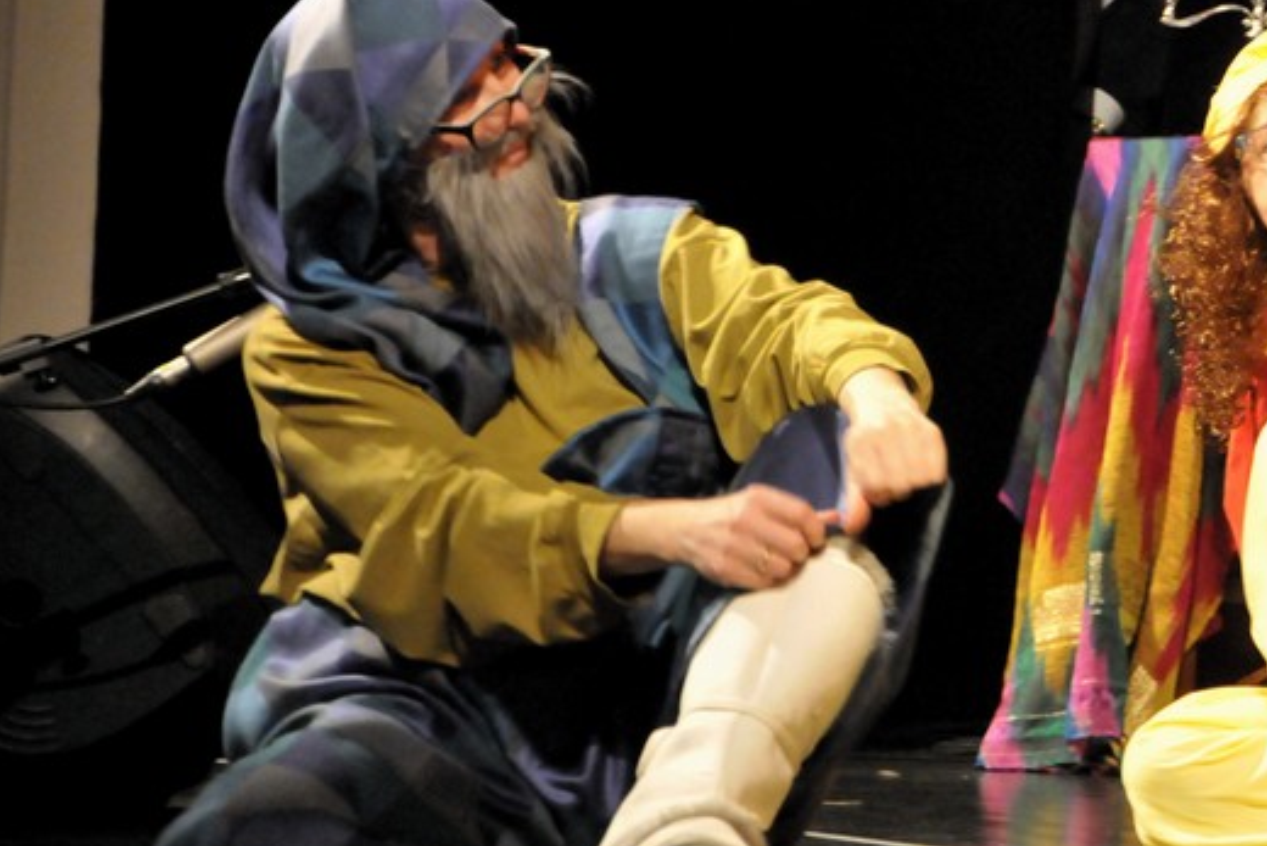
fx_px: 8623
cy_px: 171
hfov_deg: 8.4
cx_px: 1211
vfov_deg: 5.6
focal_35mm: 245
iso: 3200
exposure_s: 1/30
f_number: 5.6
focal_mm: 85
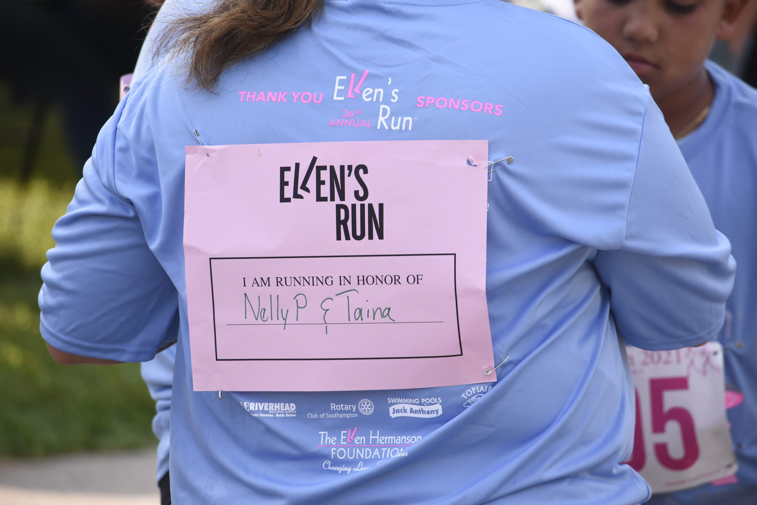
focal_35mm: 210
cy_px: 252
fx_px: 4416
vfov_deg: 6.5
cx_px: 378
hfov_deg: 9.8
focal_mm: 140
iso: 400
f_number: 4.8
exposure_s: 1/640
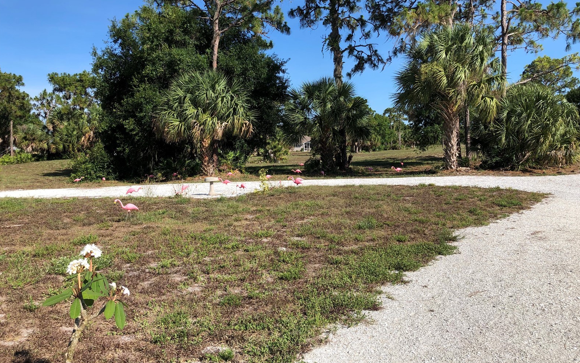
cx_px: 289
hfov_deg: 62.9
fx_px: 474
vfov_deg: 41.7
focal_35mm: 30
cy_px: 152
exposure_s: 1/1600
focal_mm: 3.99
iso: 20
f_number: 1.8
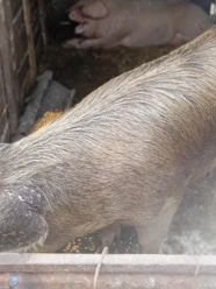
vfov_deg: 42.0
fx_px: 374
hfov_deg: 32.0
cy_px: 129
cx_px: 137
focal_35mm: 45
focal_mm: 4.27
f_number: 1.8
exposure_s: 1/100
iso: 159
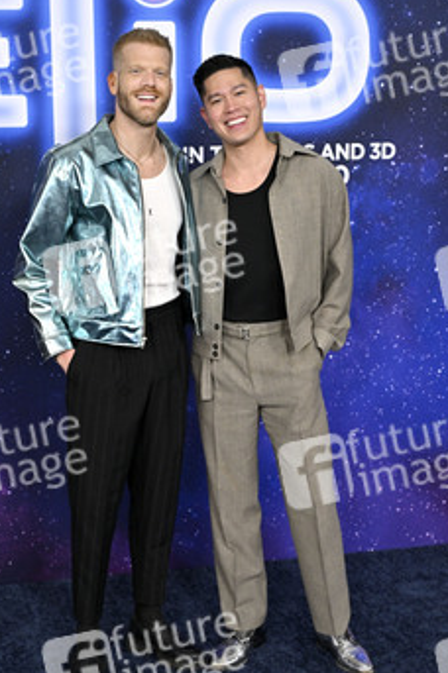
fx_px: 1047
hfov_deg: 24.1
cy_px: 365
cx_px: 200
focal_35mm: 56
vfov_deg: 35.6
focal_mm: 48
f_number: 5.6
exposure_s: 1/320
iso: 1600
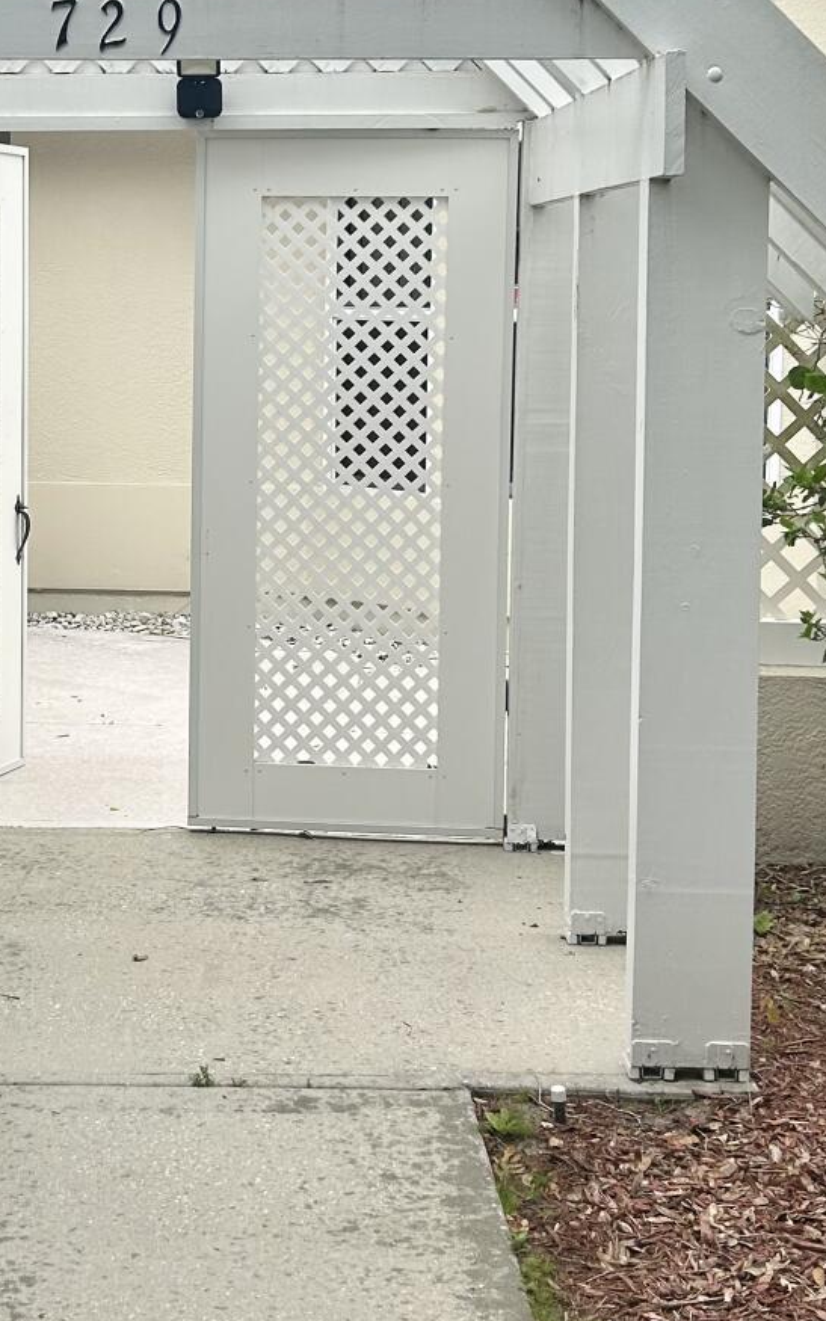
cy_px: 454
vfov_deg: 32.2
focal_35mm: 63
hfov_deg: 20.3
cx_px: 107
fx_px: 2269
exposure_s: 1/1468
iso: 50
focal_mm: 5.7
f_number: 1.5
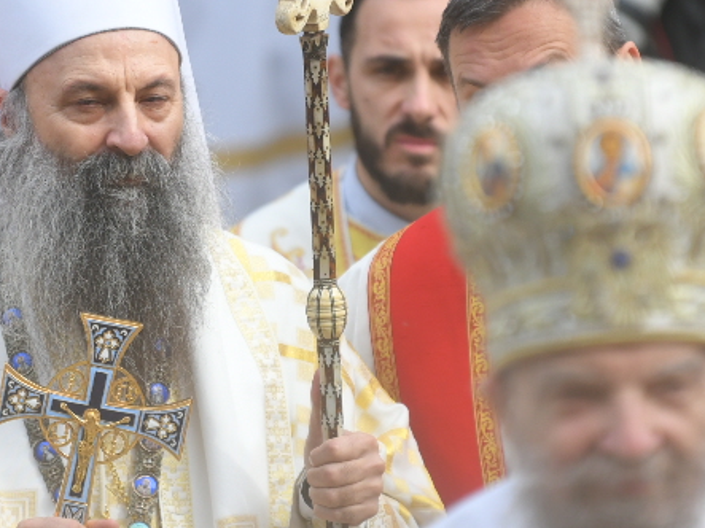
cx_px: 154
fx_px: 13255
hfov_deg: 3.0
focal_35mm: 651
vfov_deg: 2.3
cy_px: 250
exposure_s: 1/2000
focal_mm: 185
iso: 400
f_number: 2.8
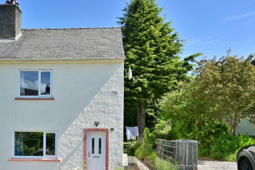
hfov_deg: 52.3
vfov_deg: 36.2
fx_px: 255
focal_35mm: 36
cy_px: 122
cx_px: 89
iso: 125
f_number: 9
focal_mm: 24
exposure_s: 1/125
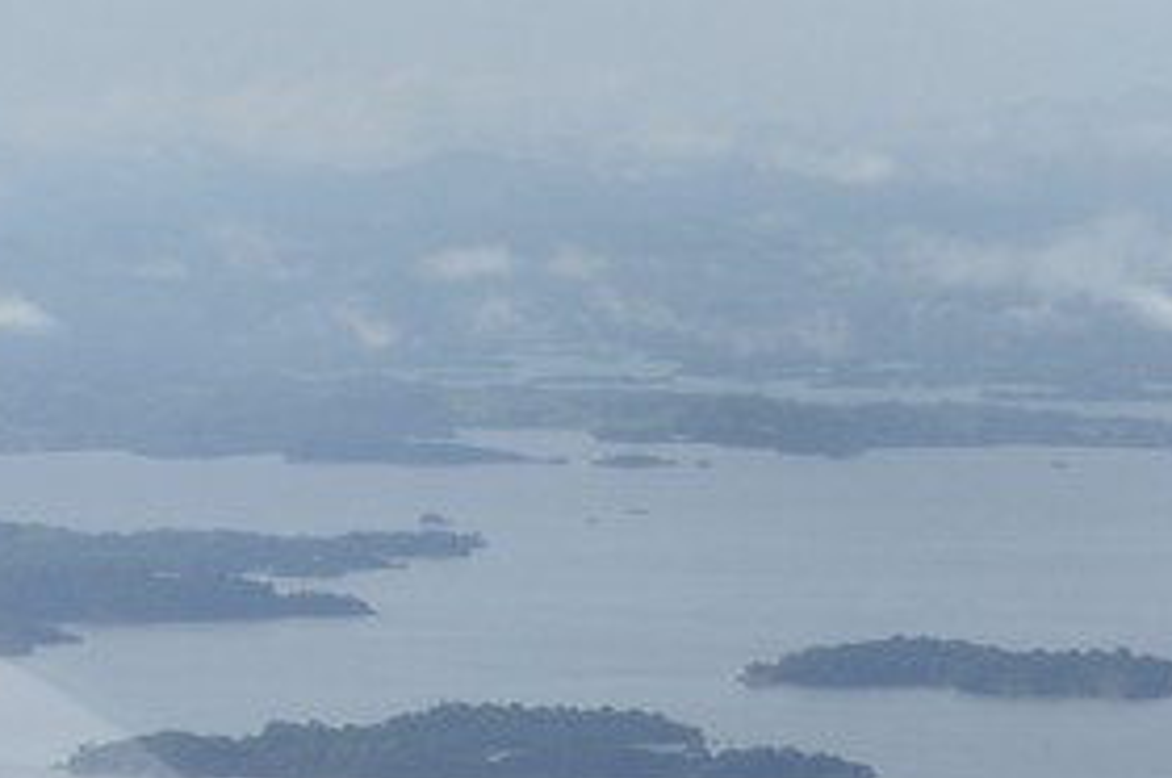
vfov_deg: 3.8
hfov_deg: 5.7
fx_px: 11511
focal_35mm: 354
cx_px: -825
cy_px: 2188
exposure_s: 1/500
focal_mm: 62
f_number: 10
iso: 200
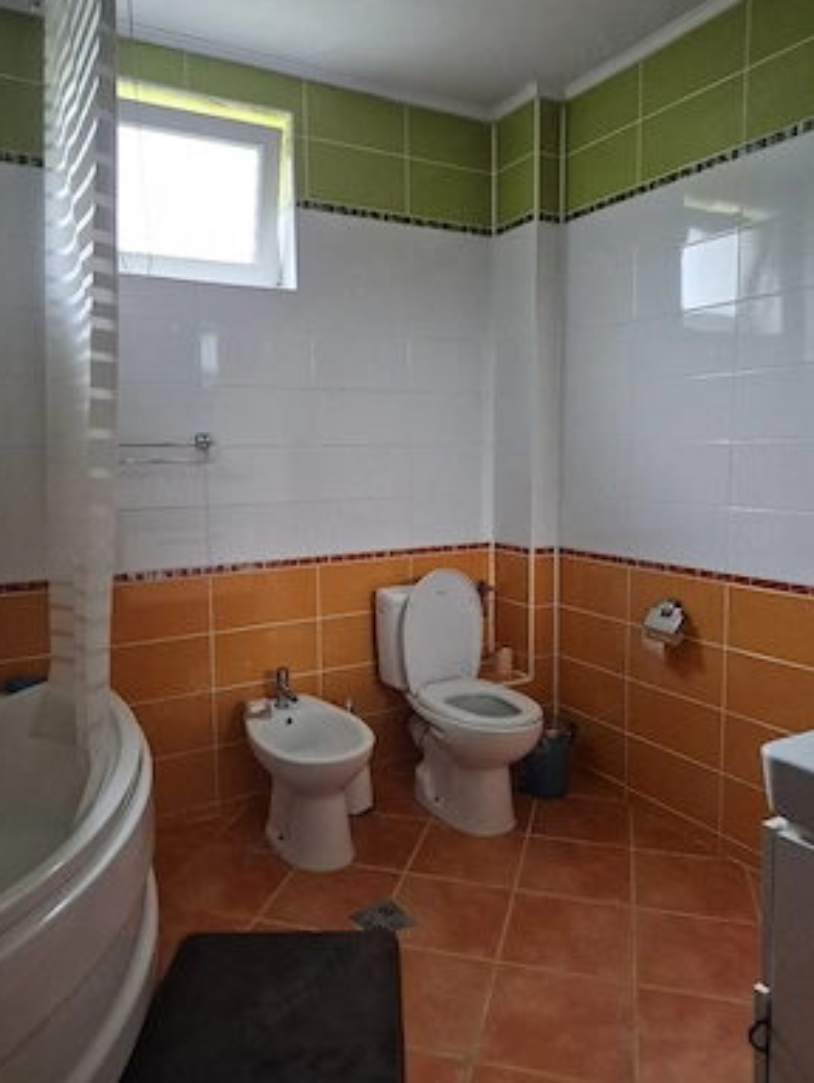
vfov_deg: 71.5
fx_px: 751
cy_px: 546
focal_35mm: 24
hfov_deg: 56.9
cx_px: 407
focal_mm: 5.4
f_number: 1.8
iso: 1000
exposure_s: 1/100
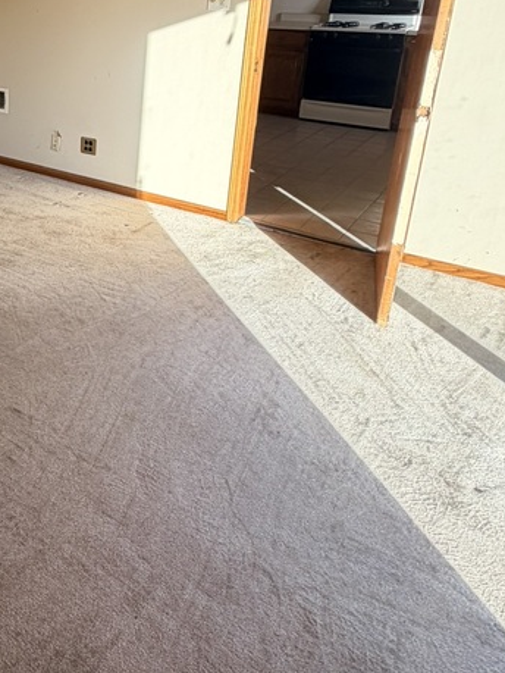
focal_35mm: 33
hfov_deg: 37.0
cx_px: -34
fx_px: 641
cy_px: 162
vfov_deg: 52.7
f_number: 2.2
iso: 40
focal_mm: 2.22
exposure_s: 1/133
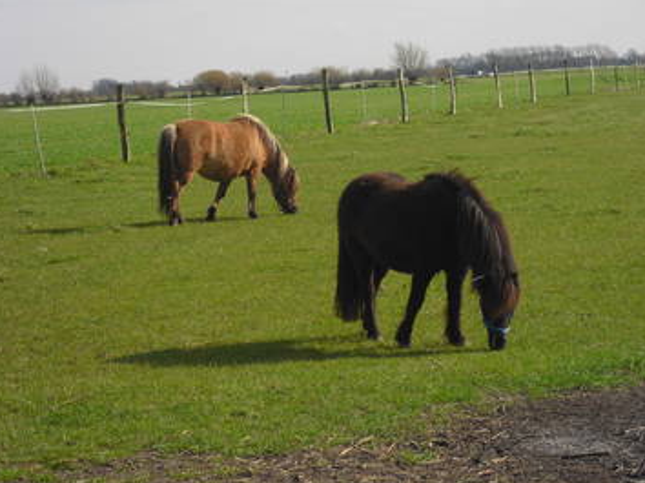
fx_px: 2253
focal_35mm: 121
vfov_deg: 12.2
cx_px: 353
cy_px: 222
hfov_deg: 16.3
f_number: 5.6
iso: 64
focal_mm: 18.9
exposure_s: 1/250
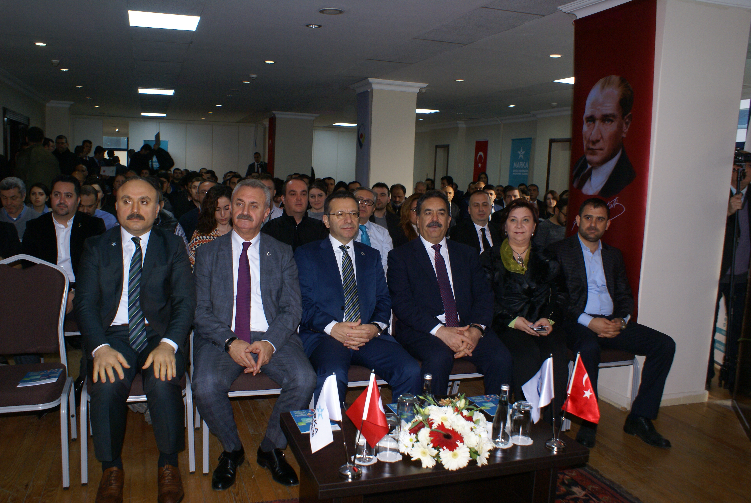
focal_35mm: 27
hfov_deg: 67.3
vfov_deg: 48.0
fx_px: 564
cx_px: 376
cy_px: 252
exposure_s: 1/60
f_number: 5.6
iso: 400
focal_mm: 18
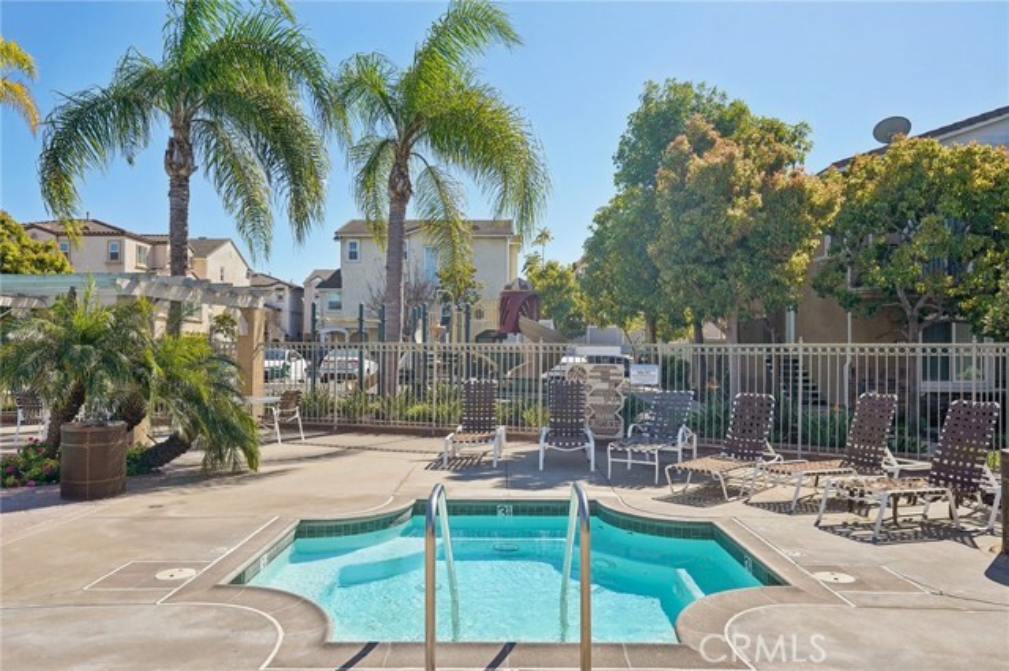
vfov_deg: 49.5
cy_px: 336
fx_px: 728
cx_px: 504
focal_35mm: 26
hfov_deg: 69.4
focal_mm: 26
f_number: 8
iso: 400
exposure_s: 1/800
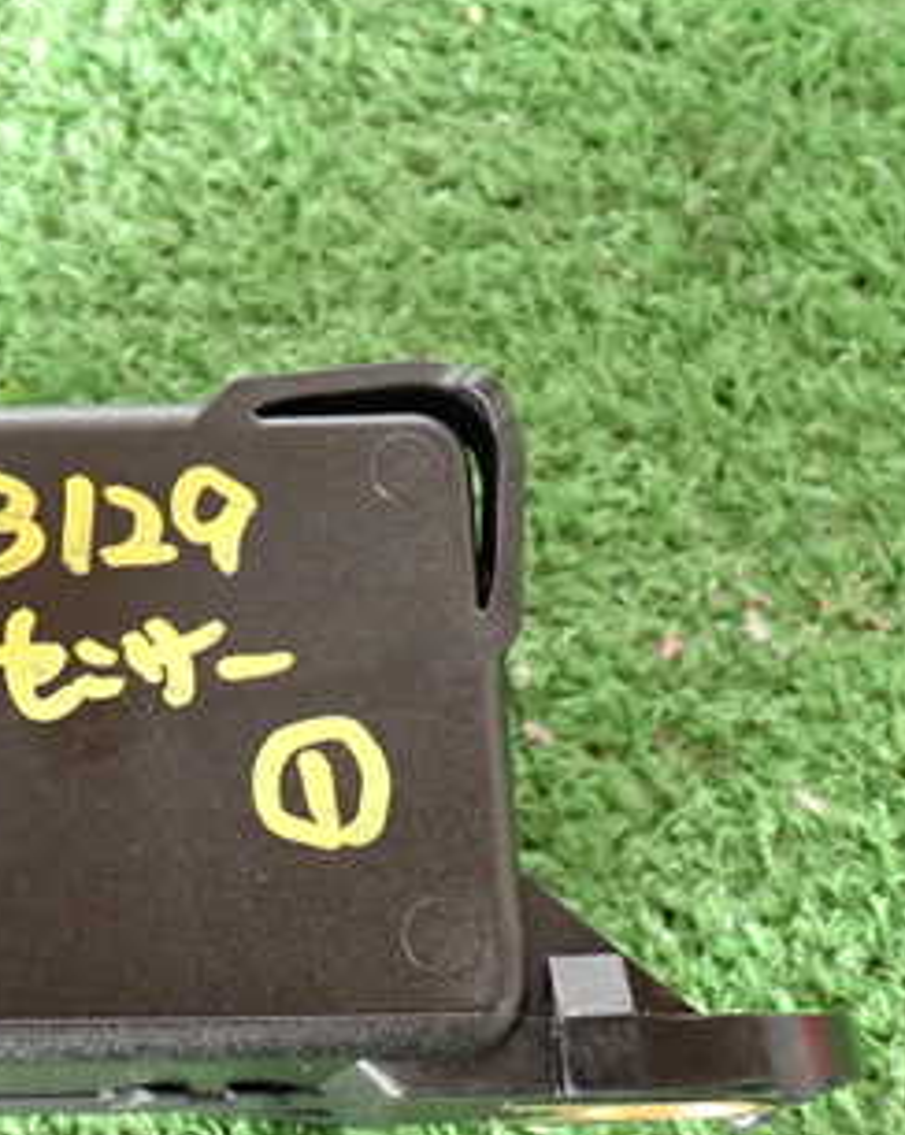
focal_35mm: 69
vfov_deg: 27.5
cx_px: -15
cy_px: 694
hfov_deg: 21.3
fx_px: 2315
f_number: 2.5
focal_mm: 6.37
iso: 320
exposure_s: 1/40
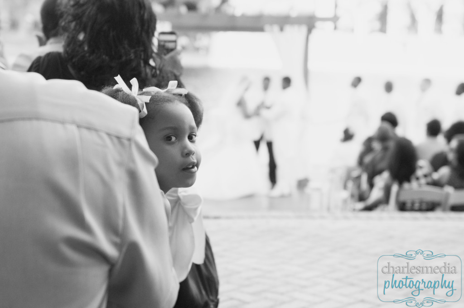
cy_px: 154
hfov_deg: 26.0
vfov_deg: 17.4
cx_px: 232
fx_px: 1004
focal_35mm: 78
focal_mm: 52
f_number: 3.5
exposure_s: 1/1000
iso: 640
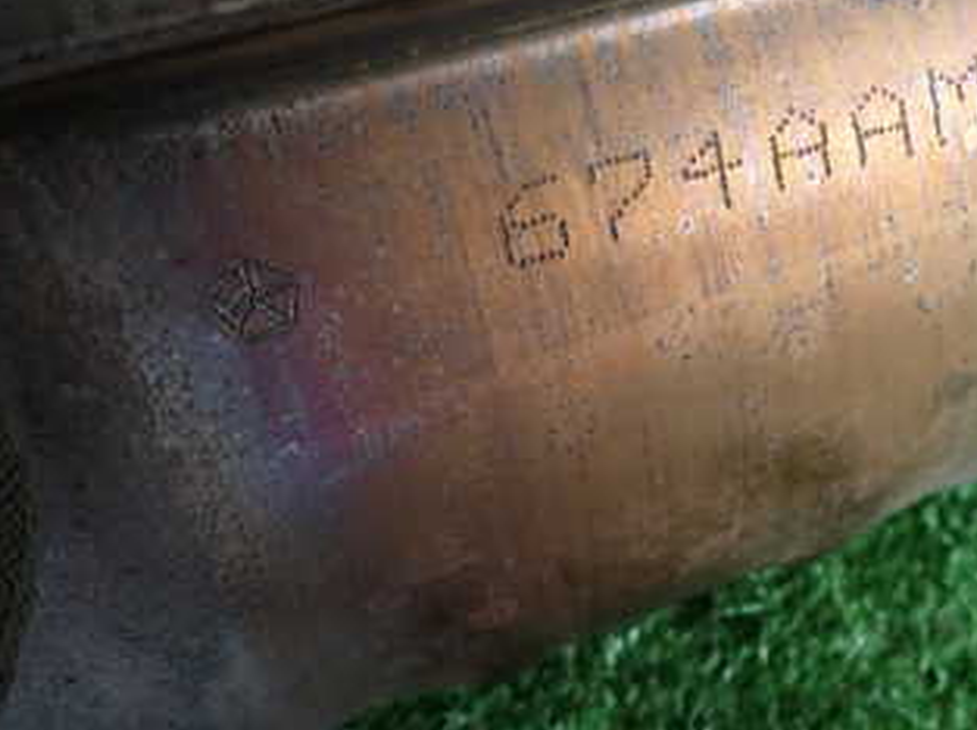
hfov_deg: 38.9
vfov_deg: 30.2
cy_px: 312
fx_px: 1353
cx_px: 705
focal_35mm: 48
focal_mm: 4.5
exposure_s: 1/100
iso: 100
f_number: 2
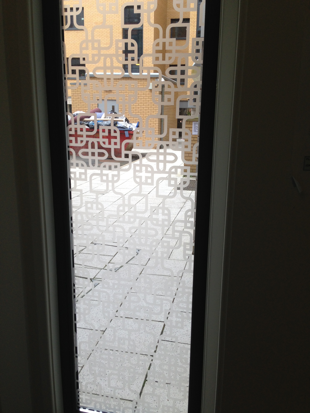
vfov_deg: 55.4
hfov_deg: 42.9
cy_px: 206
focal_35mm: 33
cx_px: 155
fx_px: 394
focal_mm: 4.13
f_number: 2.4
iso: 64
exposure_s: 1/120
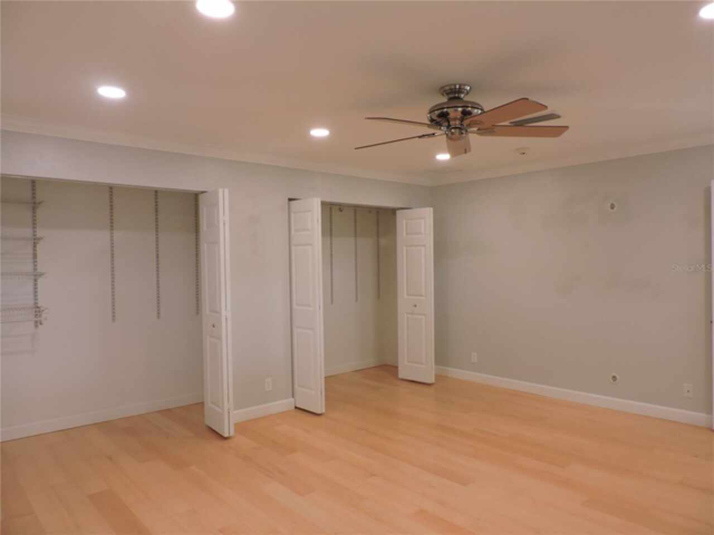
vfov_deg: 56.8
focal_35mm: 24
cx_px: 357
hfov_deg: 71.6
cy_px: 268
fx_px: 495
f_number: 3
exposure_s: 1/30
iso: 140
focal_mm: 4.3
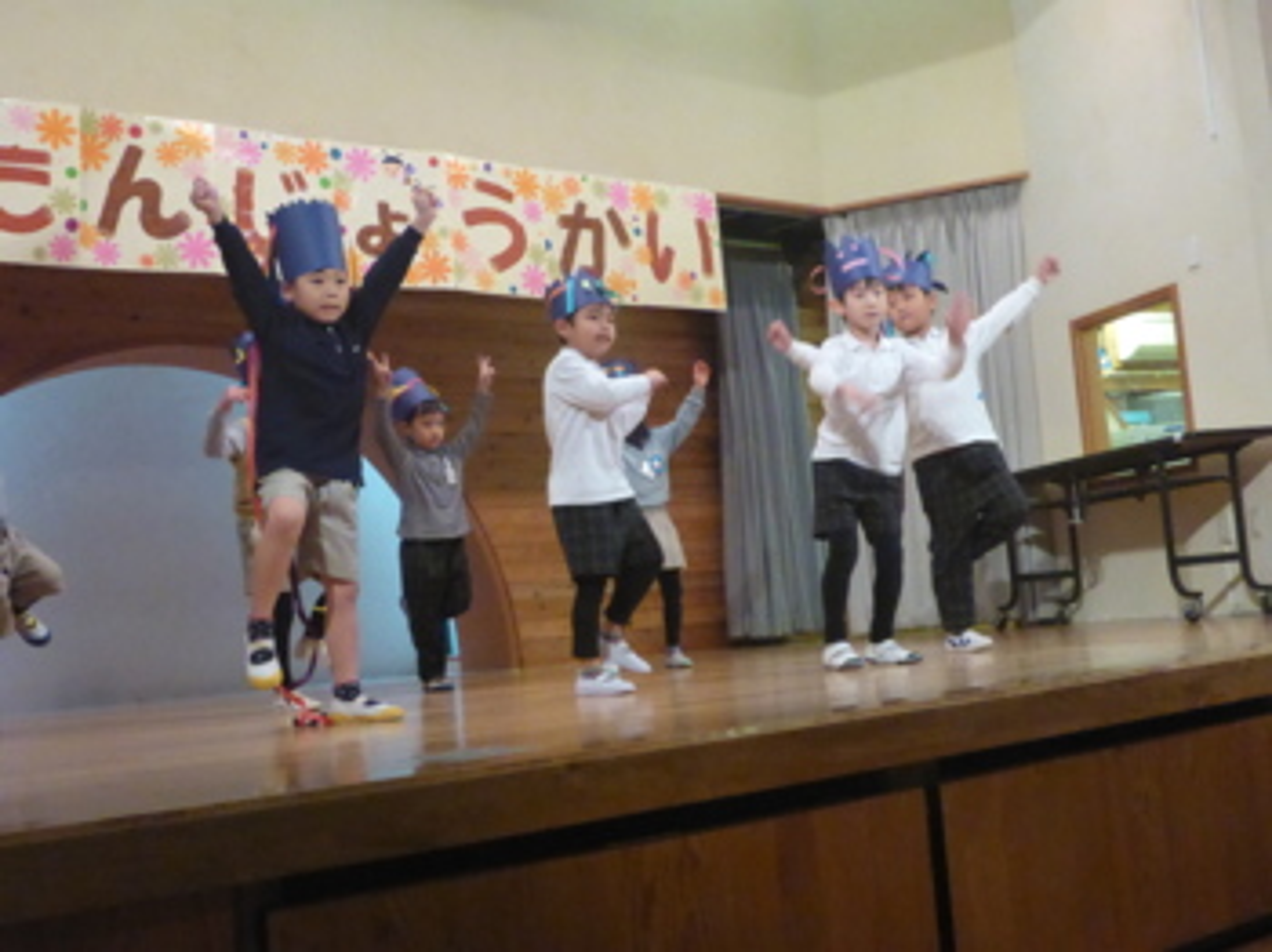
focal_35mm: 43
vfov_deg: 33.6
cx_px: 636
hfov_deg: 43.9
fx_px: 1579
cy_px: 476
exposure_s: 1/100
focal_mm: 7.4
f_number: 4.2
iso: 1600
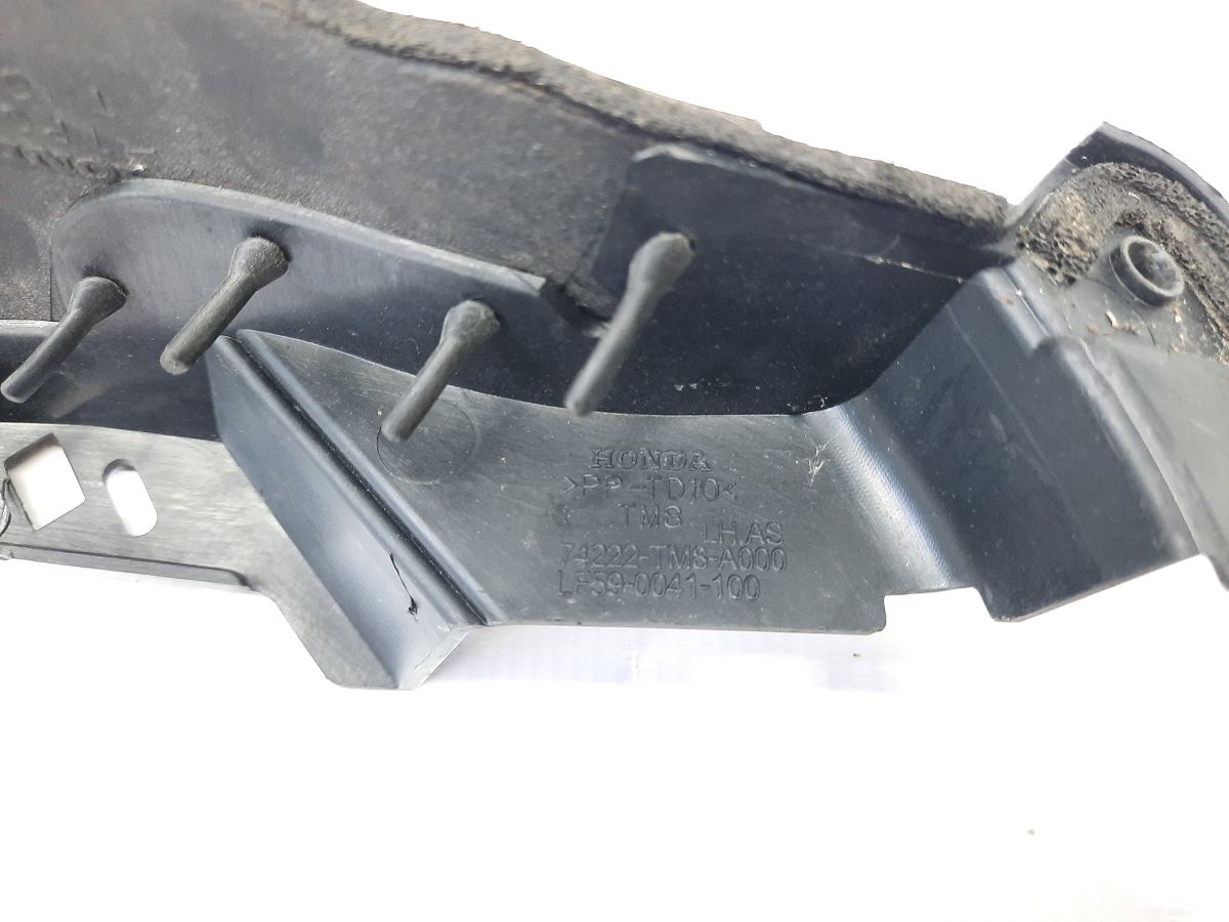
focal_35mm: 25
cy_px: 461
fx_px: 888
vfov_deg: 54.9
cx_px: 614
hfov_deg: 69.4
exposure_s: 1/33
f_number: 2
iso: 320
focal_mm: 4.6
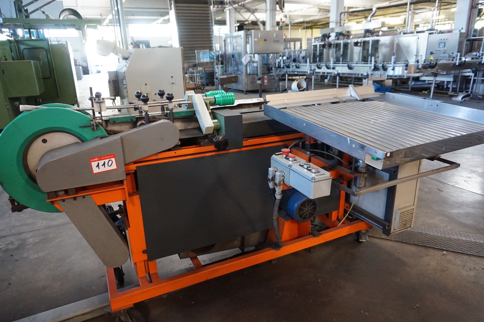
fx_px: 322
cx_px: 242
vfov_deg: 53.1
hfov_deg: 73.8
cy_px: 161
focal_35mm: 24
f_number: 3.5
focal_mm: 16
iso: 3200
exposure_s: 1/40
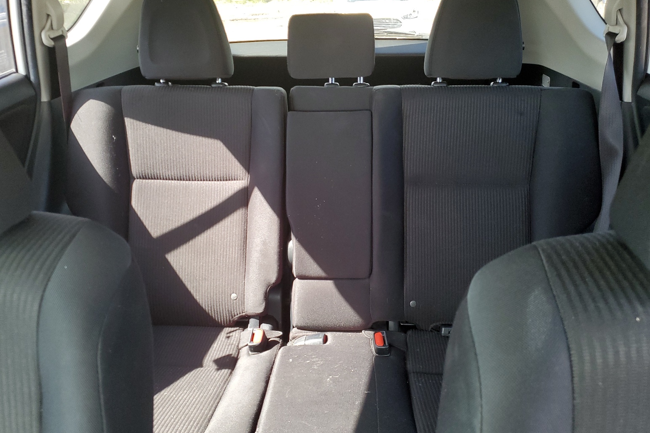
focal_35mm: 28
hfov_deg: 65.5
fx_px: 506
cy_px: 195
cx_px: 323
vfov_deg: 46.3
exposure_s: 1/120
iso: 91
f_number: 1.5
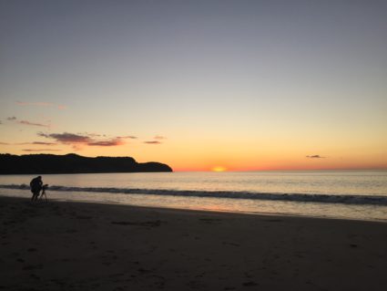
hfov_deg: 61.6
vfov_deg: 48.2
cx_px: 194
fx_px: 324
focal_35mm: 29
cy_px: 146
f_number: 2.2
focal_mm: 4.15
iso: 32
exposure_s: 1/507
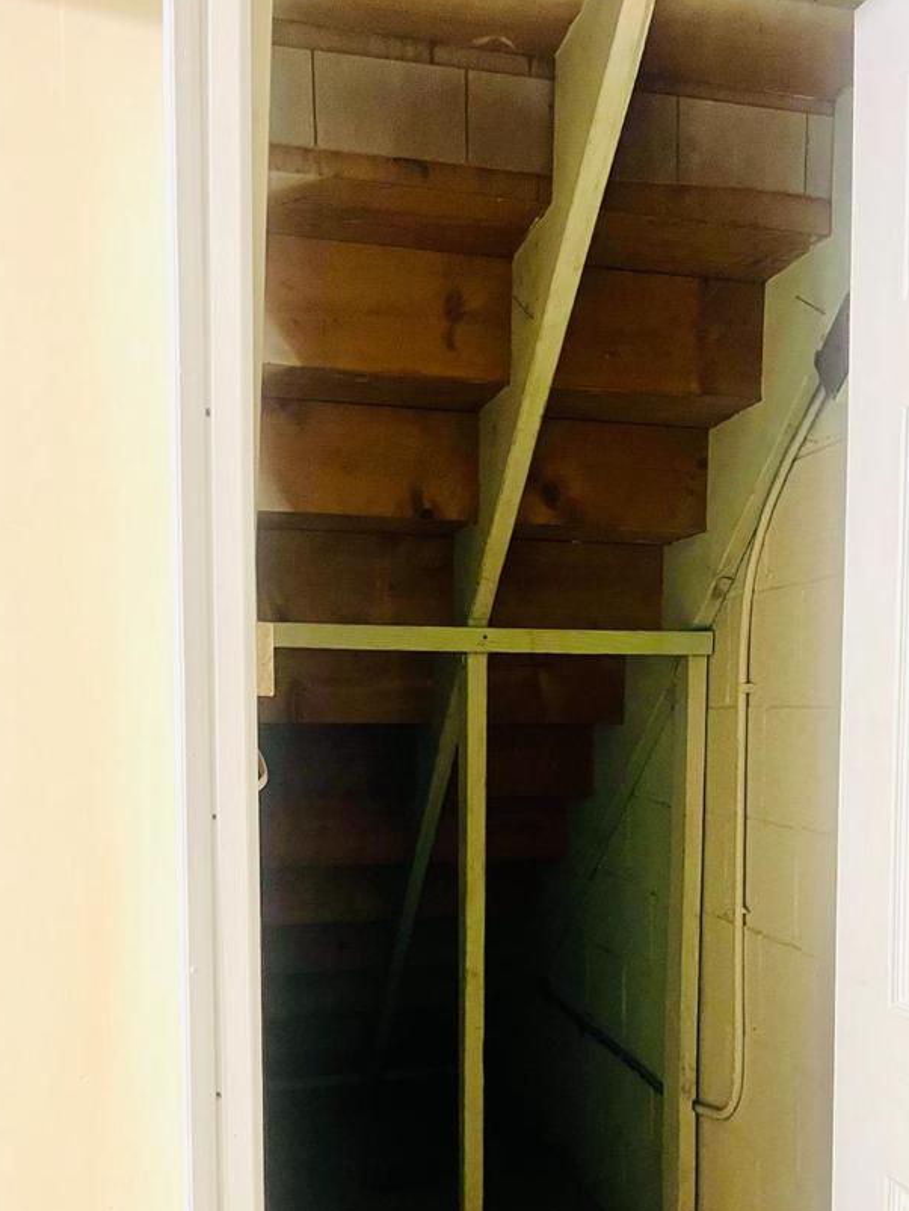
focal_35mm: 35
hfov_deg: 40.3
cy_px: 802
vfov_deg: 51.7
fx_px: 1225
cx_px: 592
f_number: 1.5
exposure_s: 1/30
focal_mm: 5.7
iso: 500
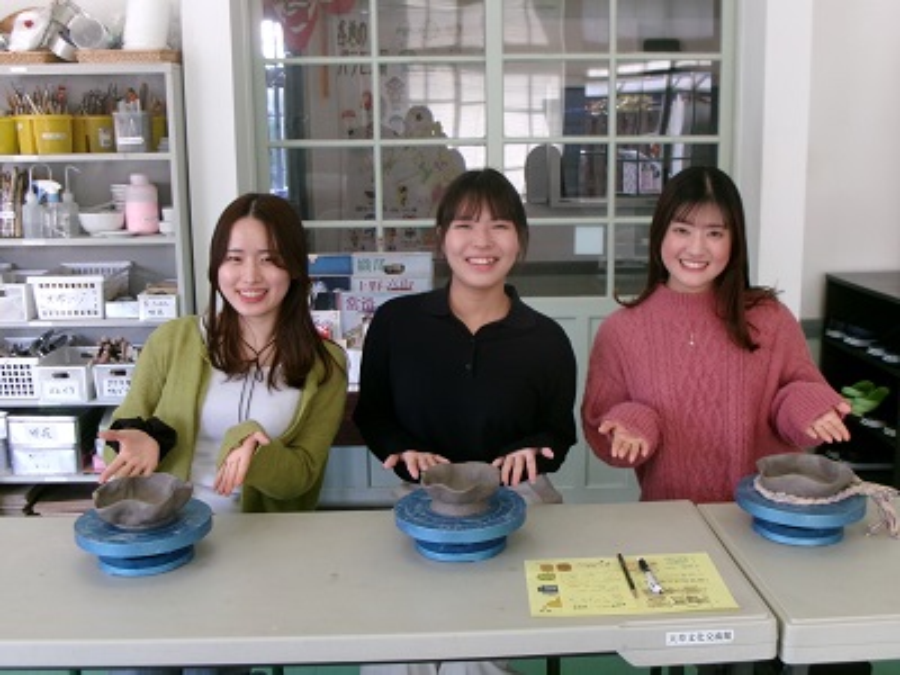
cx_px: 450
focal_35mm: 43
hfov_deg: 43.9
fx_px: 1118
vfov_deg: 33.6
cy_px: 338
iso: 154
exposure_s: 1/34
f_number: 4.7
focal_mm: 7.8
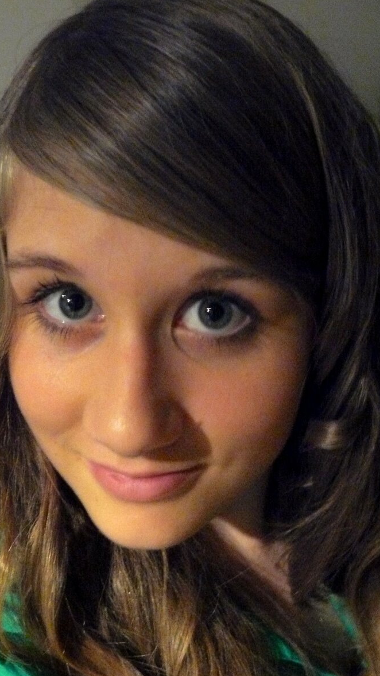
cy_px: 343
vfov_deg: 50.5
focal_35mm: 40
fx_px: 717
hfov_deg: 29.7
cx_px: 165
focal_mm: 6
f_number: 2.8
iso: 800
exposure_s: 1/8
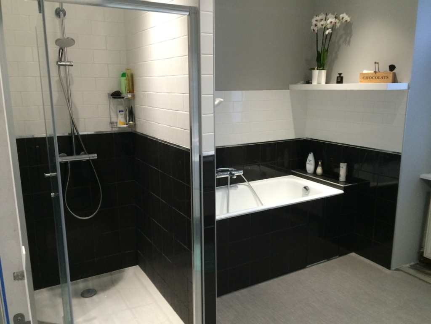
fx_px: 361
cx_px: 216
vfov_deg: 48.2
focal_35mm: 29
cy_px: 162
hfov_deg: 61.7
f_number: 2.2
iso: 200
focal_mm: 4.15
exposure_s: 1/30
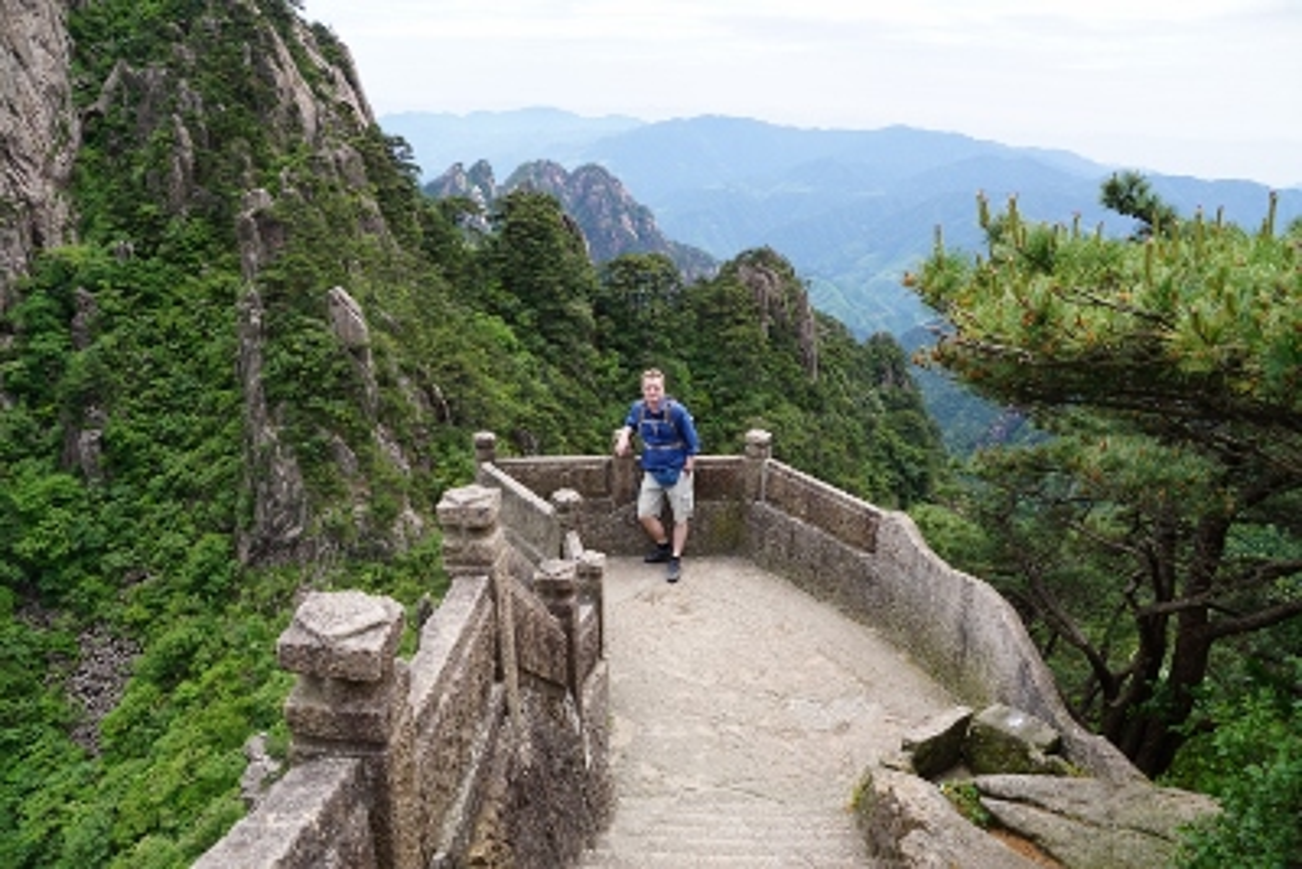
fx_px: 977
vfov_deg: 48.0
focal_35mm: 27
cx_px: 651
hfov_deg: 67.4
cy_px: 434
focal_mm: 18
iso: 100
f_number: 8
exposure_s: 1/125
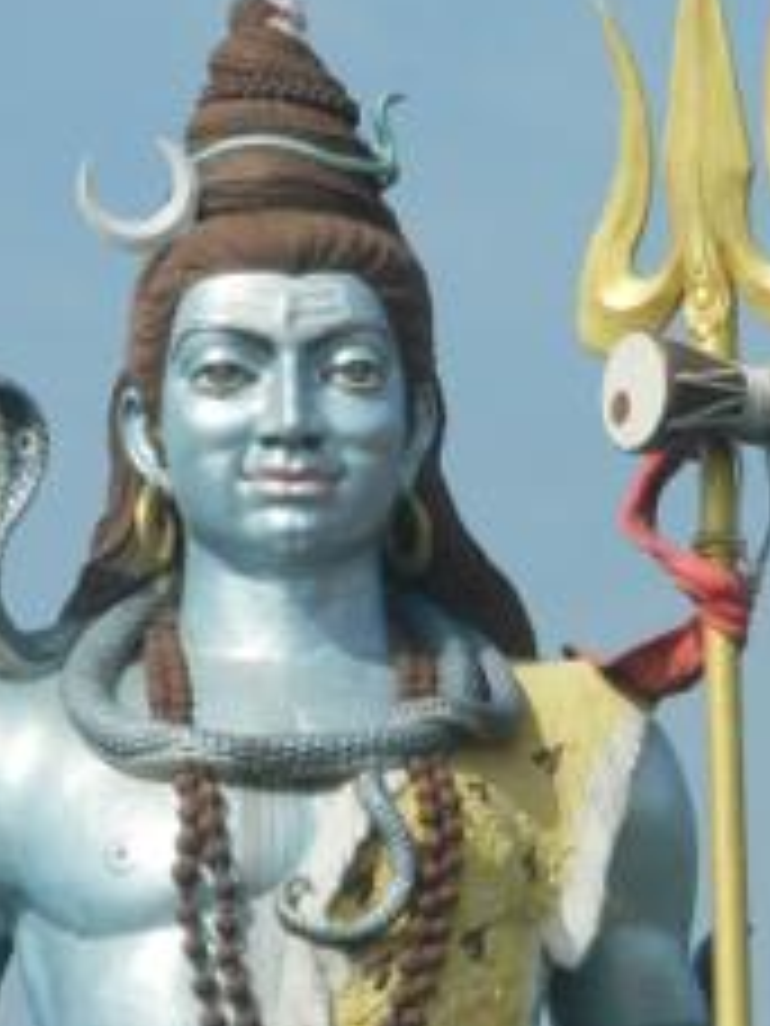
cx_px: 513
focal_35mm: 361
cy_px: 810
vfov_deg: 5.5
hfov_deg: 4.1
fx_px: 10707
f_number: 4.5
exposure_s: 1/800
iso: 80
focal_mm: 18.6
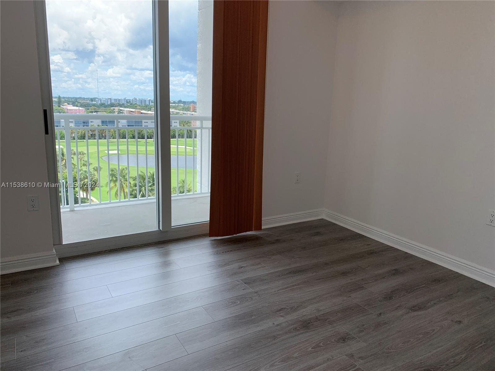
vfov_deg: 53.1
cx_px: 248
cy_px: 186
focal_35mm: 26
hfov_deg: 67.3
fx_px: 372
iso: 25
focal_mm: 4.25
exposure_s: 1/391
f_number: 1.8
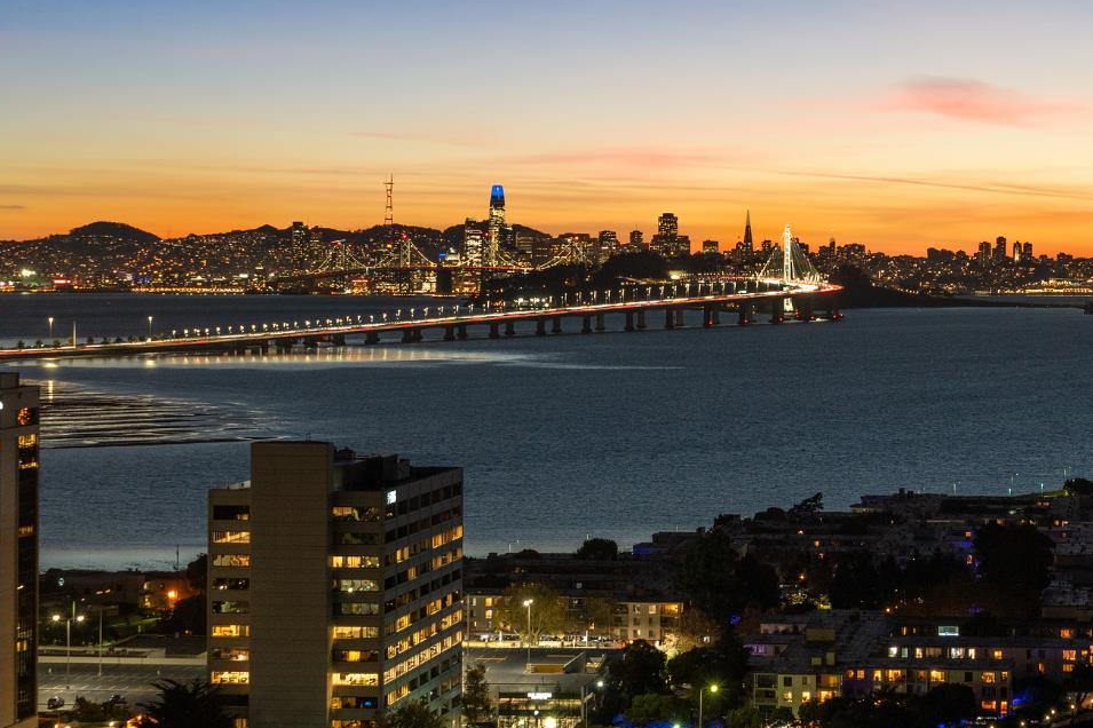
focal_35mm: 110
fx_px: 3338
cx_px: 776
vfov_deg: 12.4
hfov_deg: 18.5
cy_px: 191
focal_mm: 70
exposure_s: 1/1.25
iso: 1000
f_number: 11
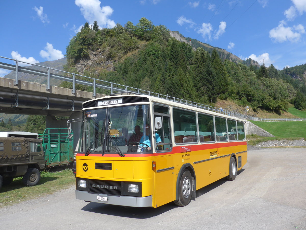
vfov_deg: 48.2
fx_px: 256
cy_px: 115
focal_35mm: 29
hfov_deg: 61.7
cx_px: 153
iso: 80
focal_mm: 6
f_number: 2.8
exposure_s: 1/1300
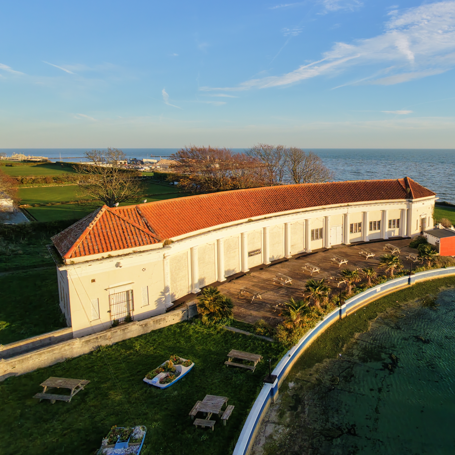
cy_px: 189
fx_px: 342
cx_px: 315
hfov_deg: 64.9
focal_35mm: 23
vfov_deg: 66.8
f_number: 2.2
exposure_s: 1/320
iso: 100
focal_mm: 3.05
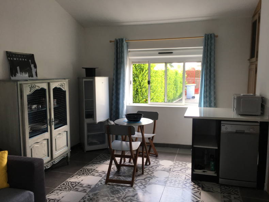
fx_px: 225
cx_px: 134
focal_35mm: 29
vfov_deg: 48.2
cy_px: 101
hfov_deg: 61.7
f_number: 2.2
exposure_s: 1/50
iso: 32
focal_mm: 4.15
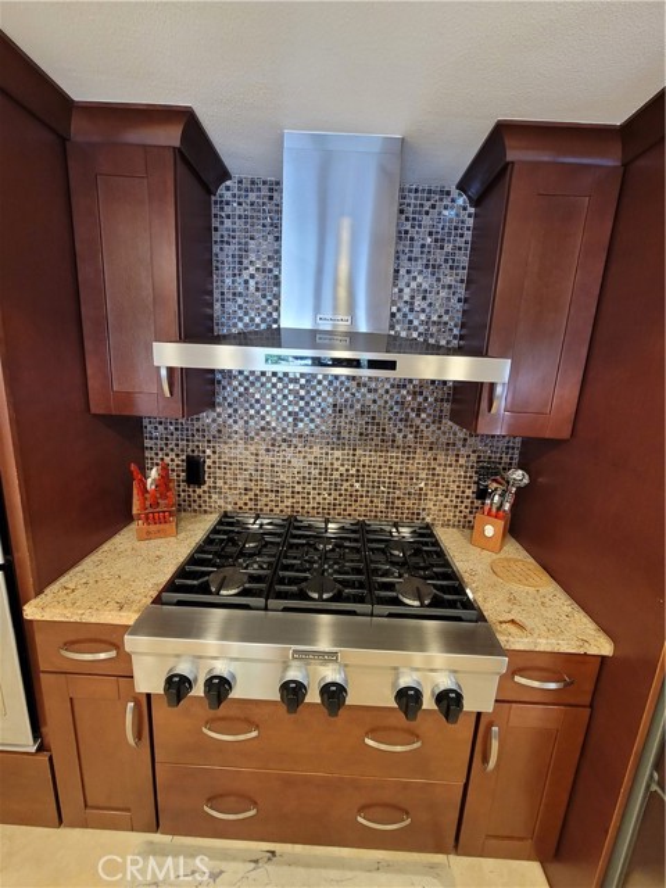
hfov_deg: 89.9
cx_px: 333
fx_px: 333
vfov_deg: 106.2
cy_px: 444
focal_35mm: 13
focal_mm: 2.2
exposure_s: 1/40
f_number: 2.2
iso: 320
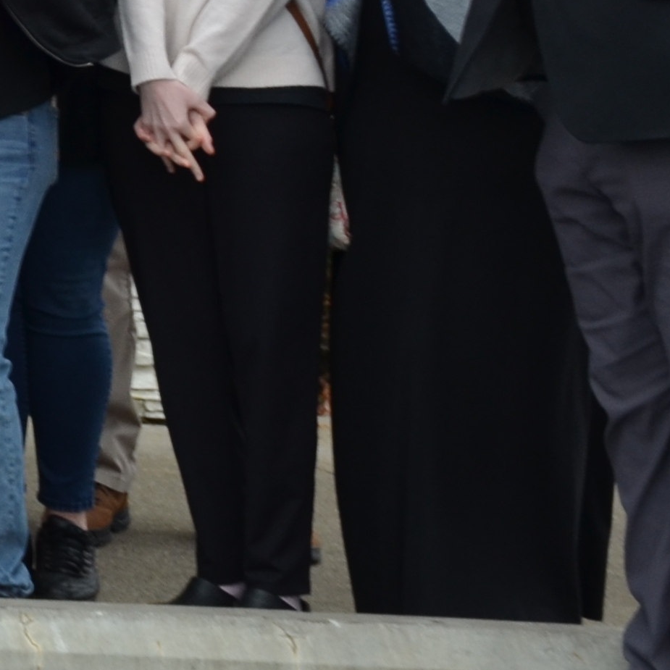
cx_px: -933
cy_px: -495
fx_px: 5934
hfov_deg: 6.2
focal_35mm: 271
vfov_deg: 6.3
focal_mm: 40
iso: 280
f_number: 5.6
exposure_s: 1/125
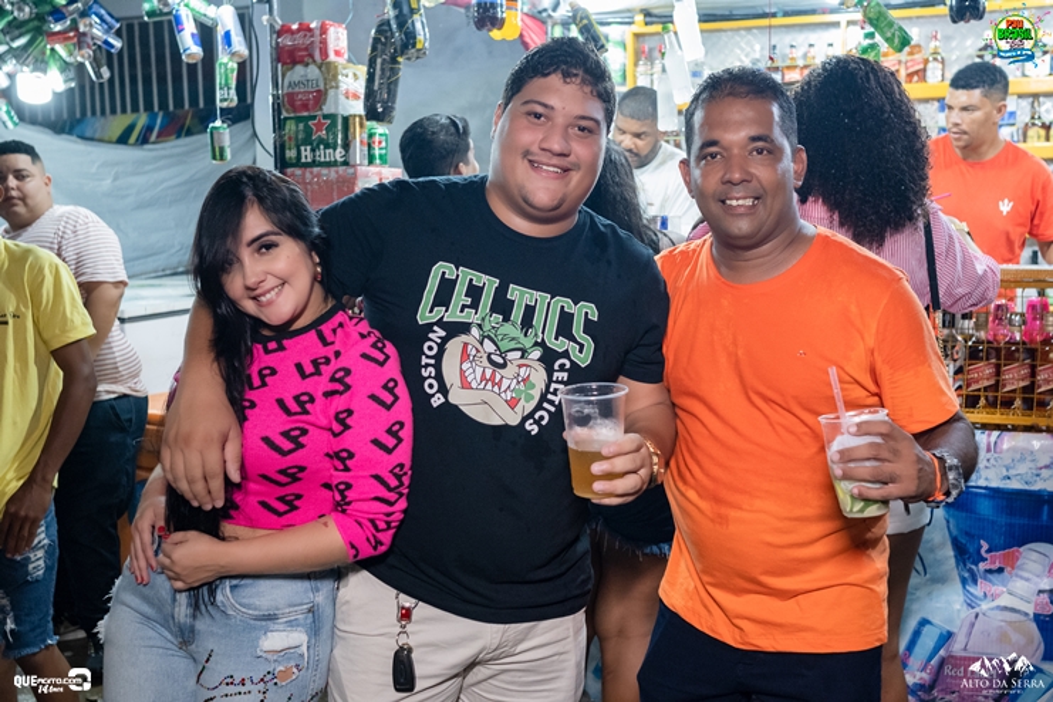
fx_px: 1053
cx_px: 526
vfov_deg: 36.9
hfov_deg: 53.1
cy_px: 351
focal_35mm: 36
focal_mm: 24
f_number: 2.8
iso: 2500
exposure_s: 1/320
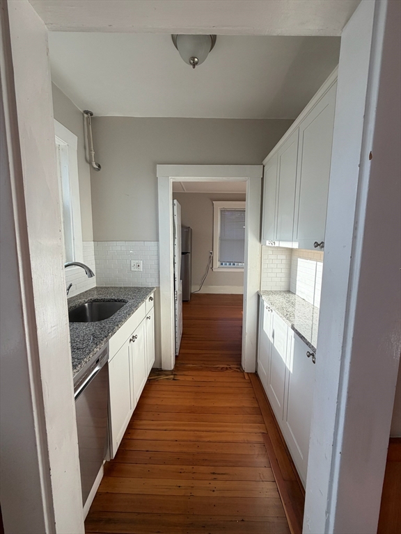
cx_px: 200
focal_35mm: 14
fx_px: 216
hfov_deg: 85.7
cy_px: 267
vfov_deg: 102.1
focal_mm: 2.22
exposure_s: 1/232
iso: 50
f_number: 2.2
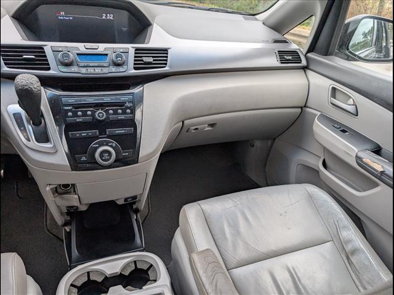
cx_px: 197
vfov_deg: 56.8
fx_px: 273
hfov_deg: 71.6
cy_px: 148
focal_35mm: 24
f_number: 1.68
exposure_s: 1/303
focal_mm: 6.9
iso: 85
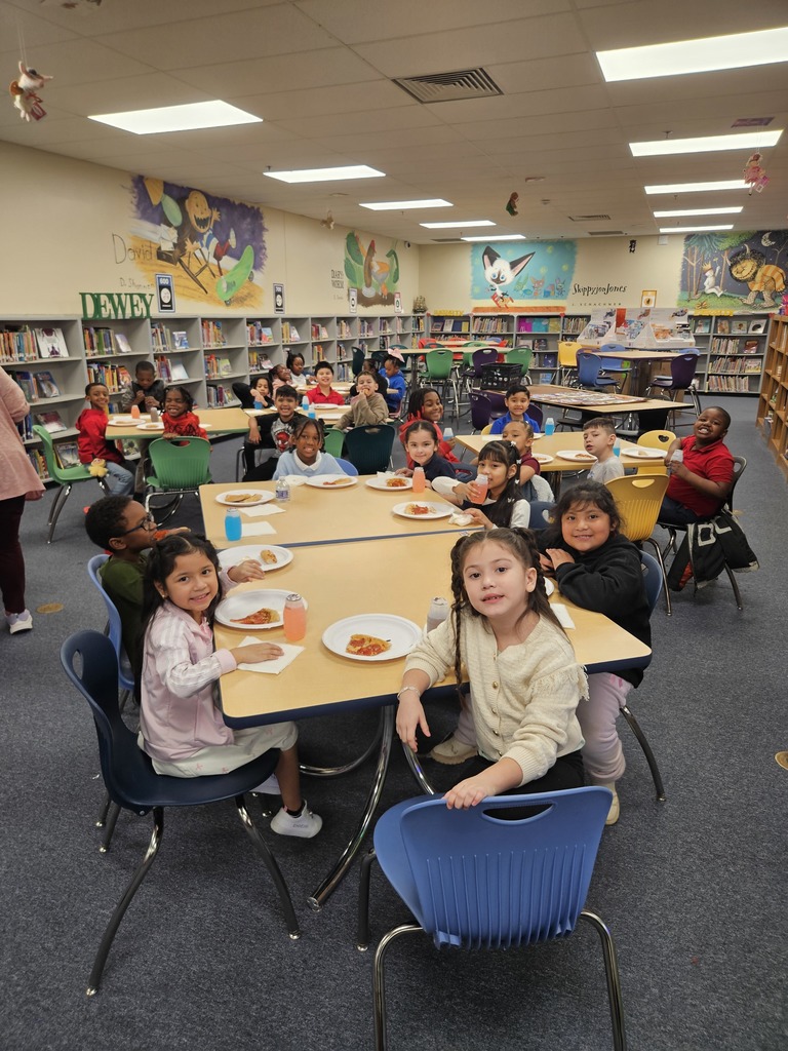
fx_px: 698
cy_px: 526
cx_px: 394
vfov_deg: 73.9
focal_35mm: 23
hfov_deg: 58.9
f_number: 1.8
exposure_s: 1/120
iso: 100
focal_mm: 5.4
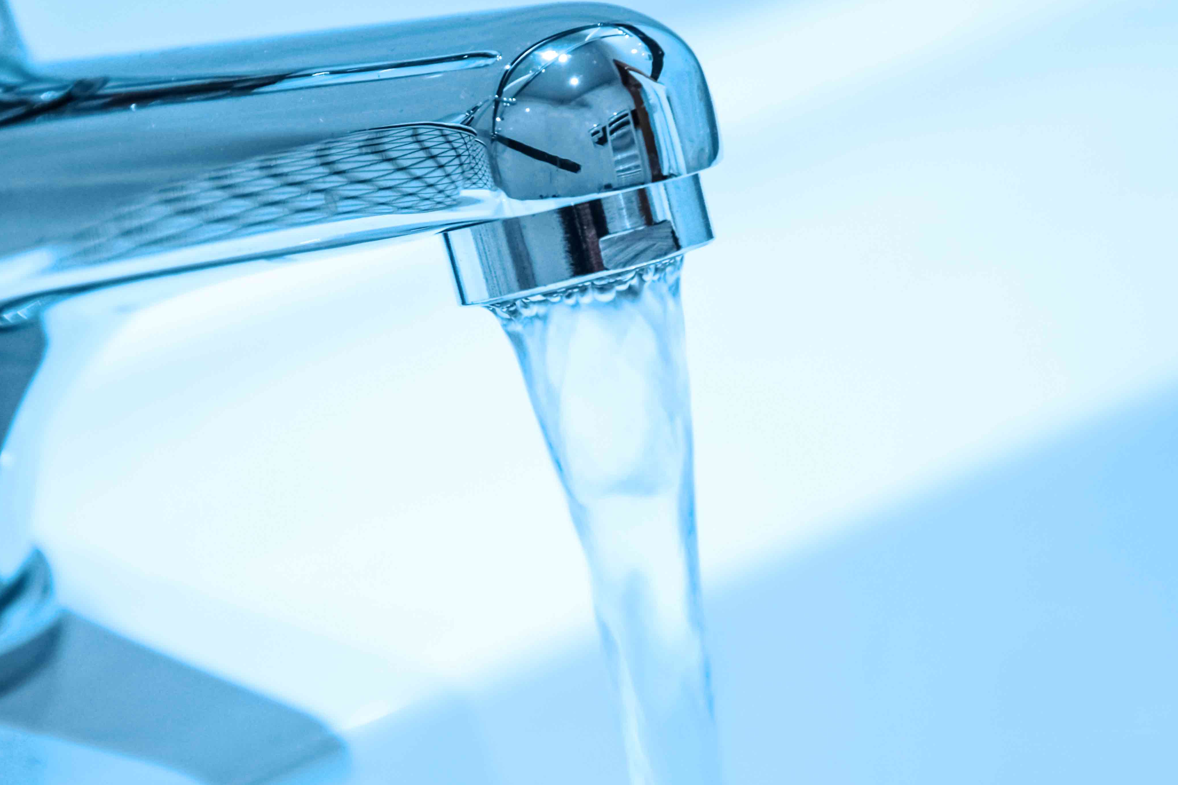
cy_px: 366
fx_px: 7516
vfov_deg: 6.0
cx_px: 450
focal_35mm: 230
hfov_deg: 9.0
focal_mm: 105
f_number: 5.6
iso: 800
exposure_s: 1/50
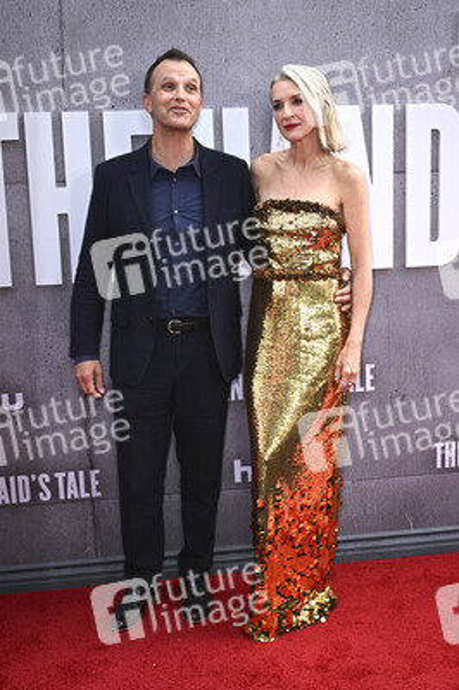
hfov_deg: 28.0
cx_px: 230
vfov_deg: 41.1
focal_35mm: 48
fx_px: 920
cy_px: 345
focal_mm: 48
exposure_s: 1/250
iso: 500
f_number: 6.3
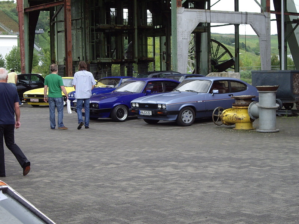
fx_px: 674
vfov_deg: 18.9
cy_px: 112
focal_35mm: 78
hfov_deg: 25.0
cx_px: 150
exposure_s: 1/160
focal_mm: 16.3
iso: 200
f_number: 4.3
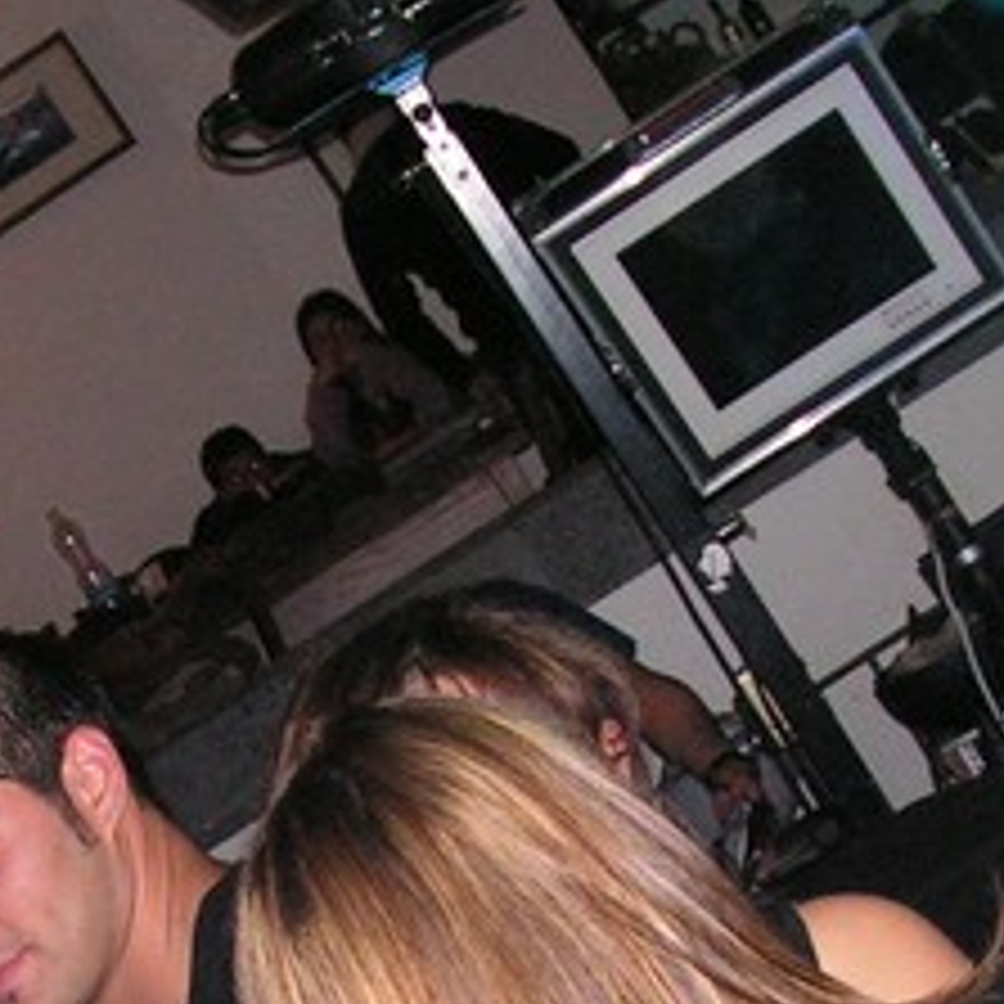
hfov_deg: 15.3
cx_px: 437
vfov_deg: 14.9
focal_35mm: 114
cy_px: 1090
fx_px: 3741
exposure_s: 1/40
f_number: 3.2
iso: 200
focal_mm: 6
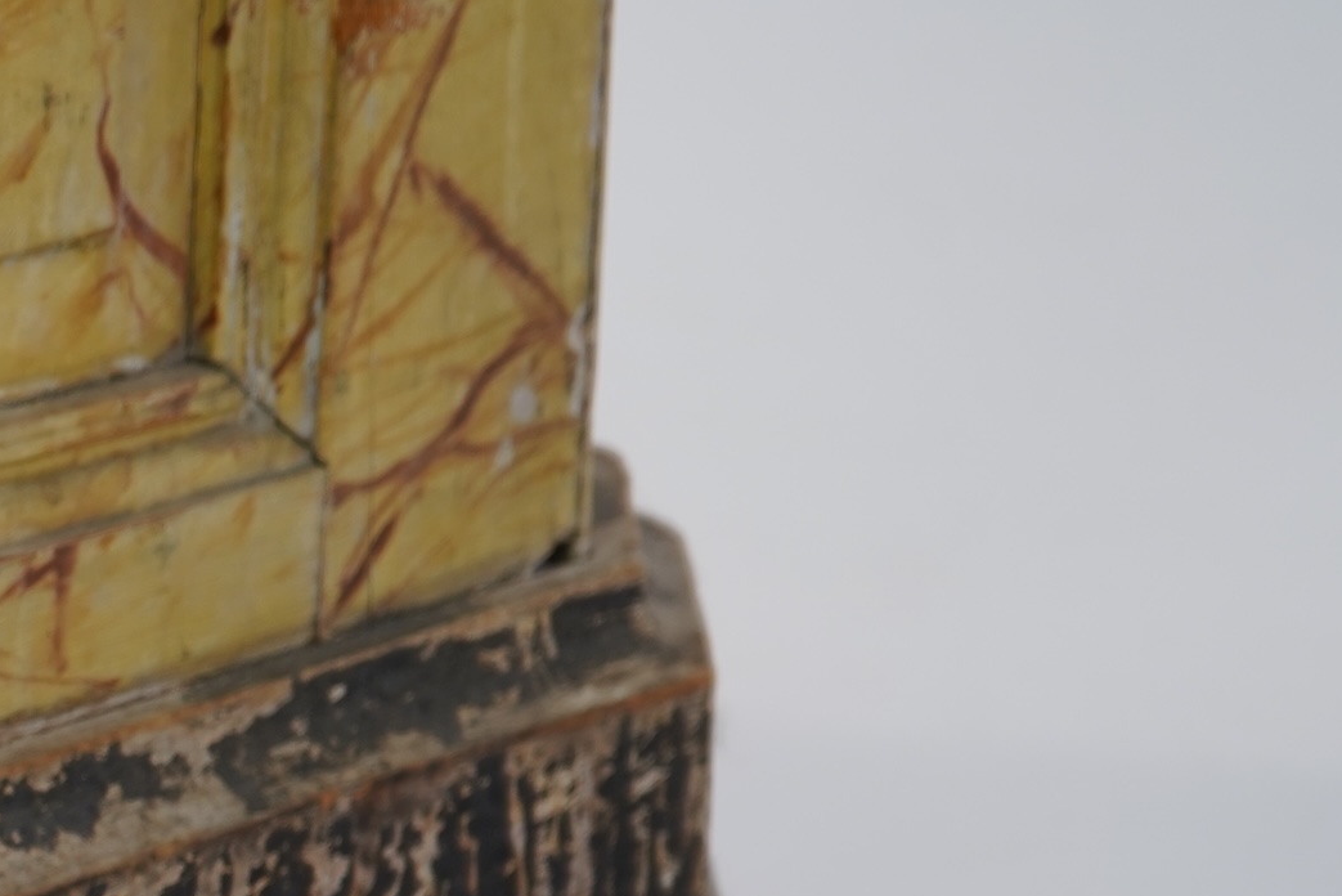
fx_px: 6003
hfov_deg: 12.3
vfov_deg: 8.4
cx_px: -522
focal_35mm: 161
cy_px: 1162
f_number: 5
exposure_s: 1/80
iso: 320
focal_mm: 56
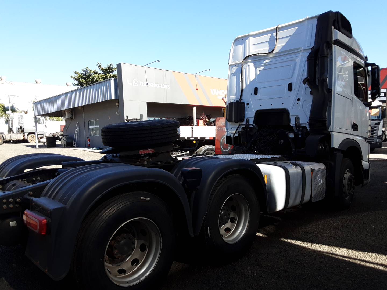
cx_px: 194
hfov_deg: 63.4
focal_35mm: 28
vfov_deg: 49.7
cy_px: 145
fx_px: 313
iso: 40
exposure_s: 1/537
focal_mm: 2.9
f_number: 1.9
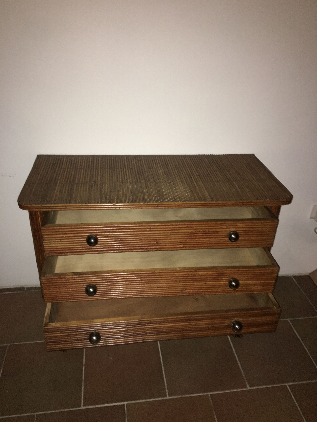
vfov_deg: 61.7
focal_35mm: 29
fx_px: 354
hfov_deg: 48.2
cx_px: 158
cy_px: 211
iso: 125
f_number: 2.2
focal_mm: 4.15
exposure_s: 1/17
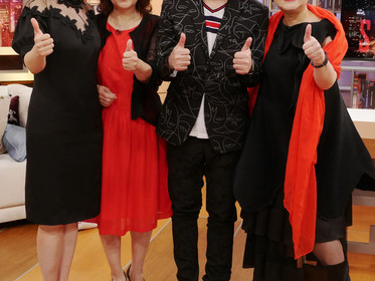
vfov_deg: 24.0
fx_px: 661
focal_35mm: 61
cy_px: 127
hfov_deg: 31.7
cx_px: 185
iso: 1250
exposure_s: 1/60
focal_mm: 19
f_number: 4.4
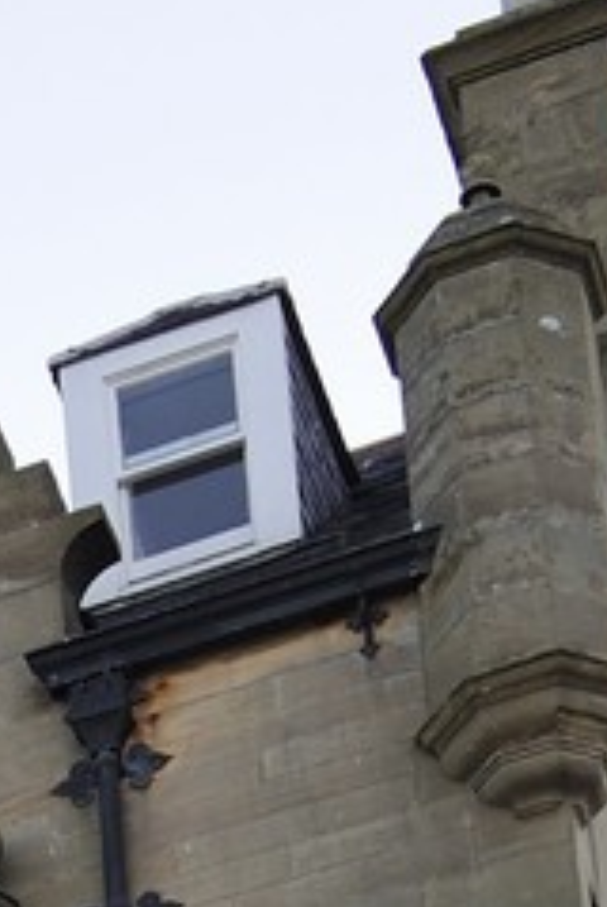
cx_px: -1030
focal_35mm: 194
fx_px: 4892
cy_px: 2804
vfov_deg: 8.6
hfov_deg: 6.6
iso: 400
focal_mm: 29
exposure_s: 1/125
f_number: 6.3
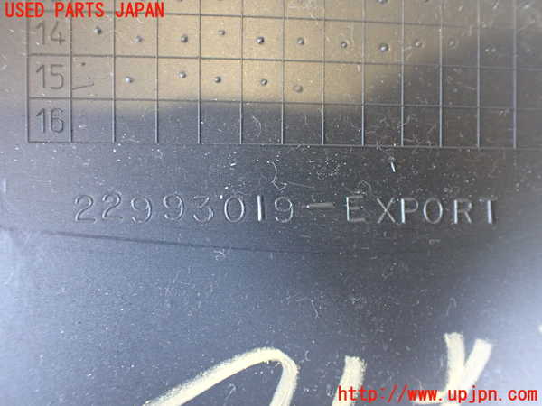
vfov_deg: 46.8
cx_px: 271
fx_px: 470
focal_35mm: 30
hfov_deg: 60.0
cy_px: 203
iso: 800
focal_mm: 5.4
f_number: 2.3
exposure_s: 1/50
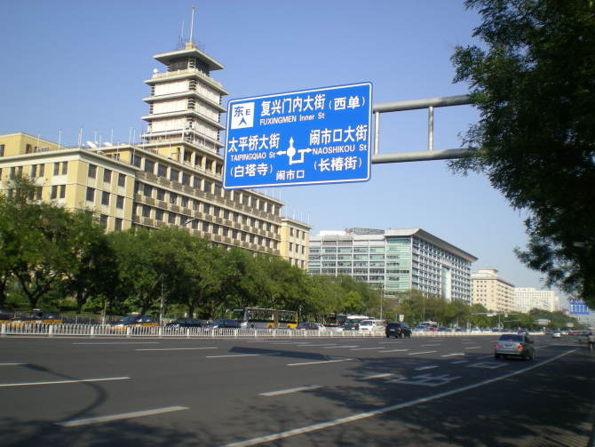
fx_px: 653
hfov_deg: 49.0
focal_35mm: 38
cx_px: 298
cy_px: 224
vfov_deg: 37.7
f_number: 4.6
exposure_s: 1/282
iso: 50
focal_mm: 6.3
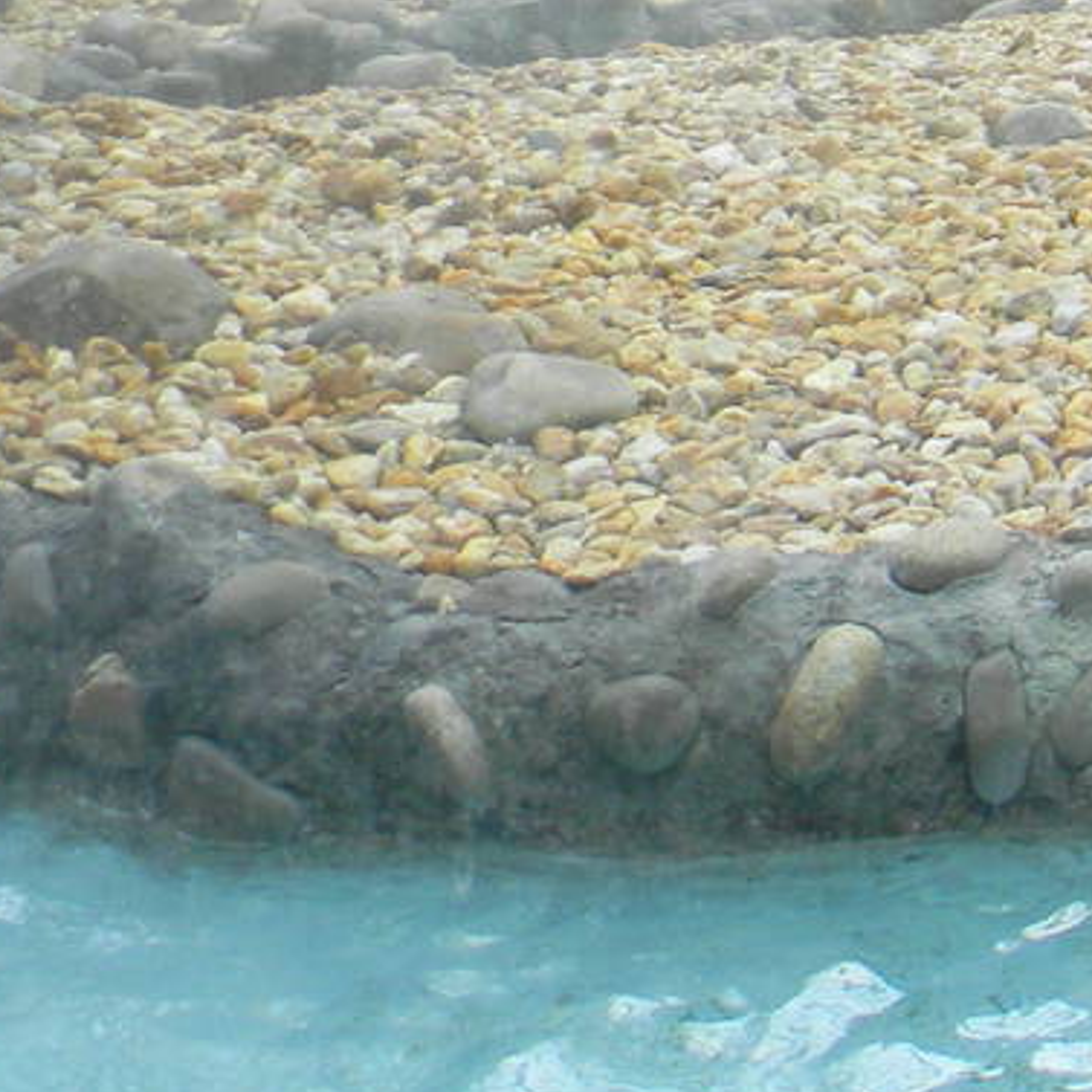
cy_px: 67
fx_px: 3747
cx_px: 1628
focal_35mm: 105
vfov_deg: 16.3
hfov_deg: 15.3
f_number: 3.5
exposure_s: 1/95.7
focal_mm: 5
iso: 80
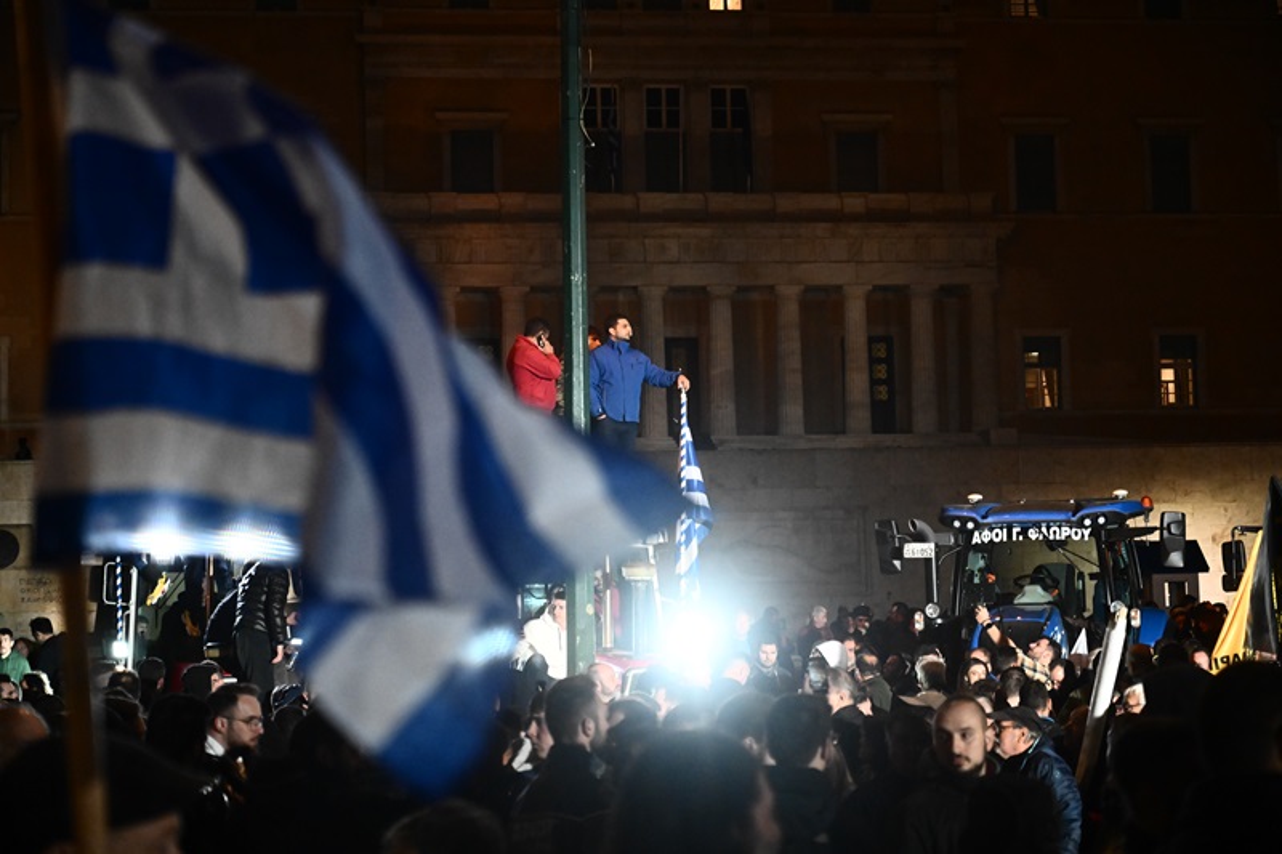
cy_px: 427
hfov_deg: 28.8
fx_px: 2492
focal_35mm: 70
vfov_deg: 19.4
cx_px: 641
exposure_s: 1/800
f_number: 4
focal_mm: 70
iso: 6400
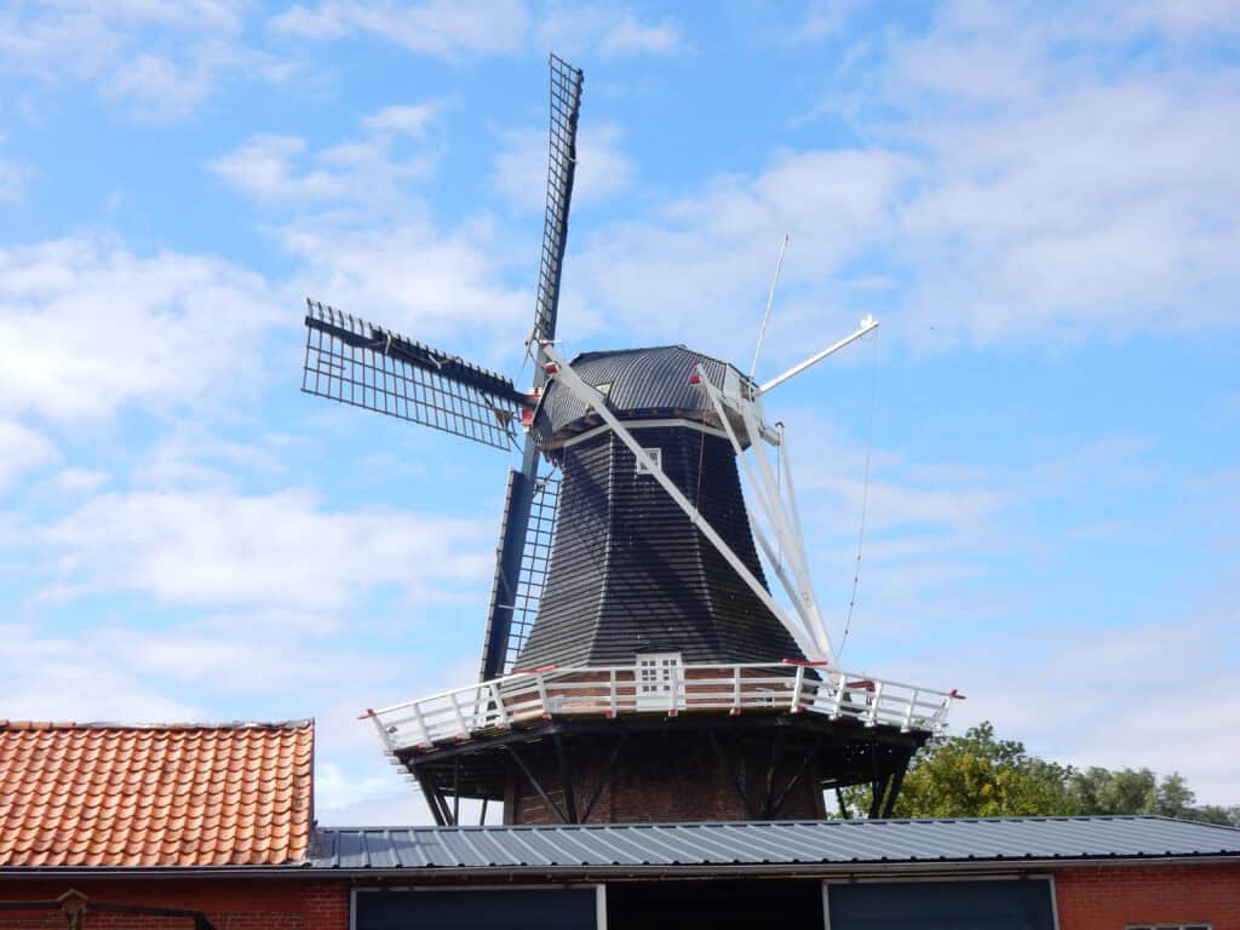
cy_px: 465
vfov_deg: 28.6
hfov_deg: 37.5
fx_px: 1827
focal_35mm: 51
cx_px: 620
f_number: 4.5
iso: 125
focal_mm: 9
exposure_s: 1/800
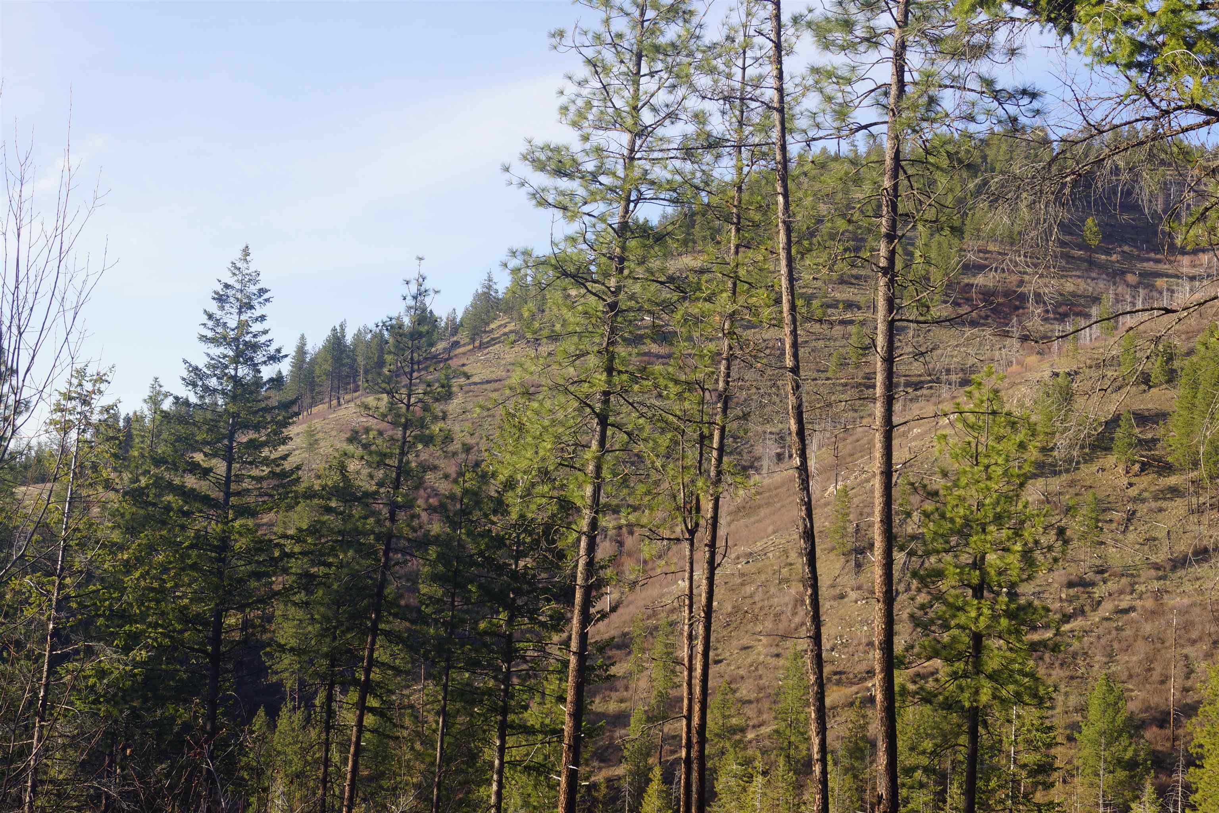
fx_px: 1524
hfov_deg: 43.6
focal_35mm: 45
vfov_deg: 29.9
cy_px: 406
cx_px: 610
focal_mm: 30
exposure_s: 1/80
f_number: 11
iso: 100
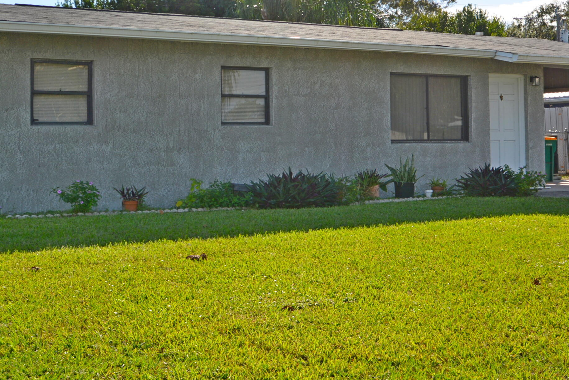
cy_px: 111
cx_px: 276
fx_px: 933
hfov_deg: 33.9
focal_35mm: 59
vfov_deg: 22.9
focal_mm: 24
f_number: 8
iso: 110
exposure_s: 1/250
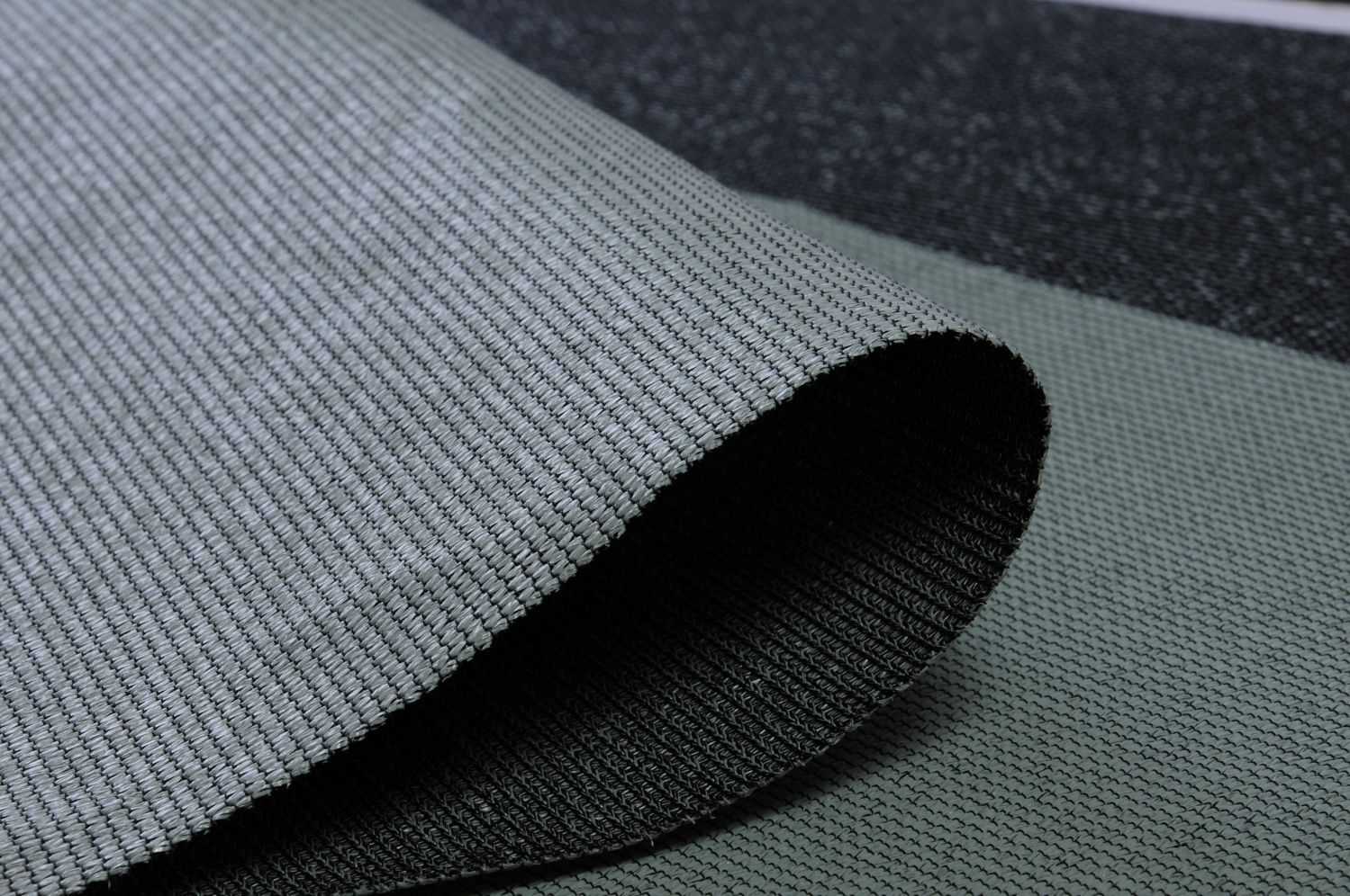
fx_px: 5900
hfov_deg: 13.1
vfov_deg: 8.7
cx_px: 675
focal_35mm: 158
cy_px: 448
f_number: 16
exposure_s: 1/60
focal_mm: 105
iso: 200
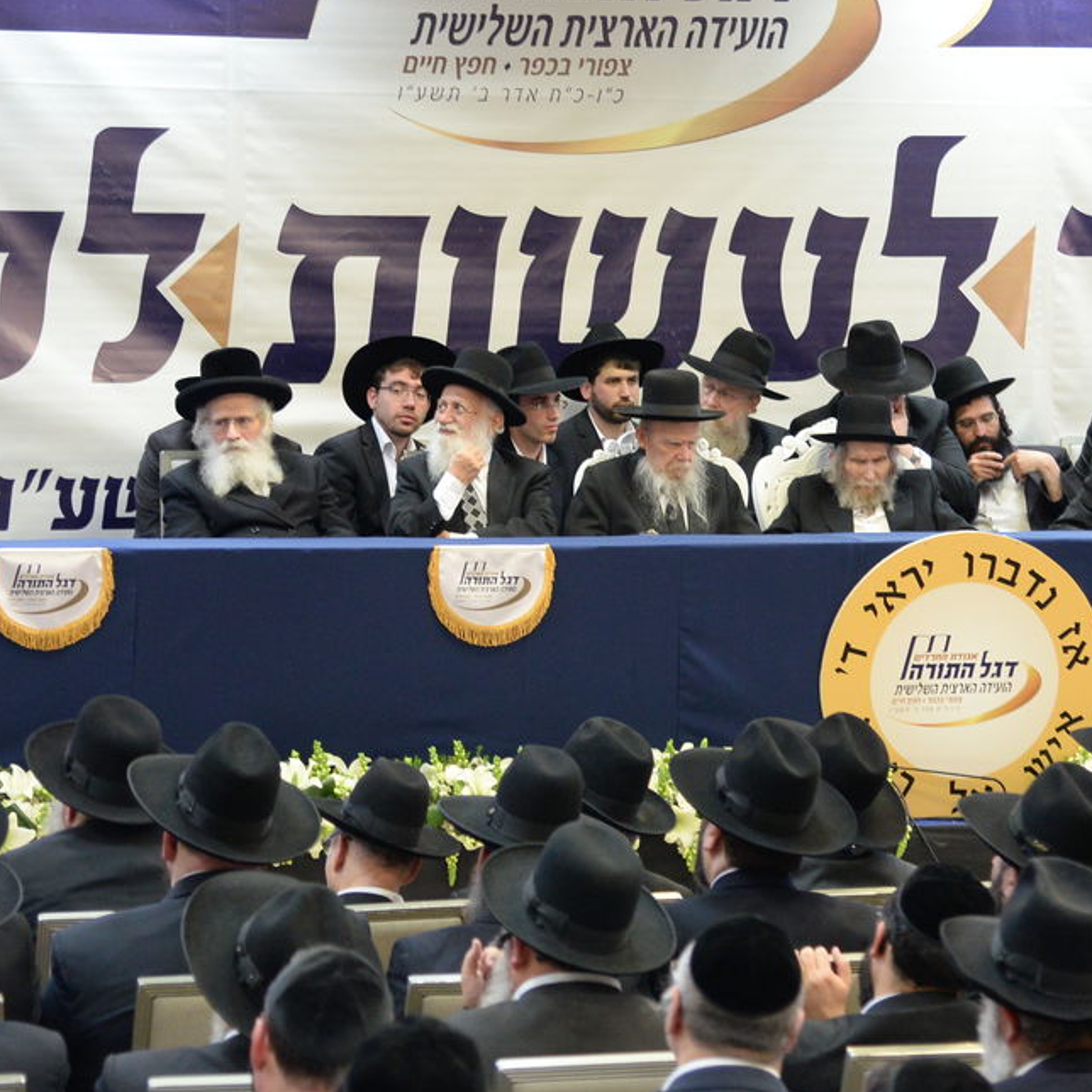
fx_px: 4283
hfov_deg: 14.5
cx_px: 497
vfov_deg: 14.5
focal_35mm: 120
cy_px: 521
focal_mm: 65
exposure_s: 1/60
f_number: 4
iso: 2500
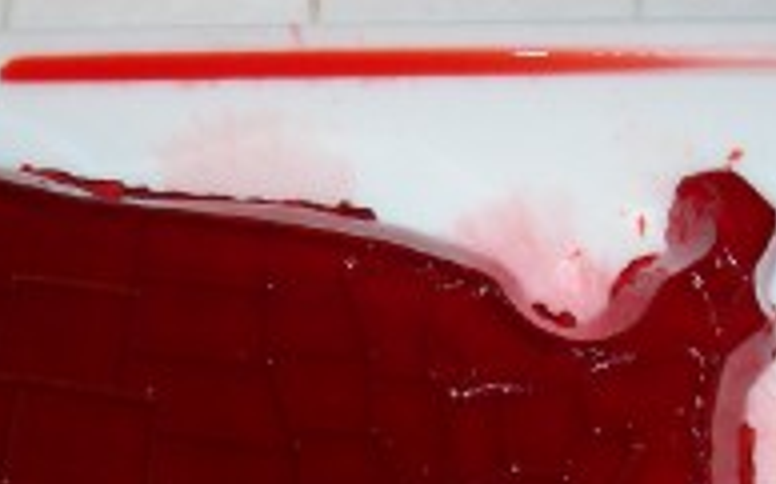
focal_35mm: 81
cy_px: 452
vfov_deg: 15.9
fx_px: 1712
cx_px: 332
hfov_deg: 25.5
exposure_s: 1/60
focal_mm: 5.6
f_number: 2.8
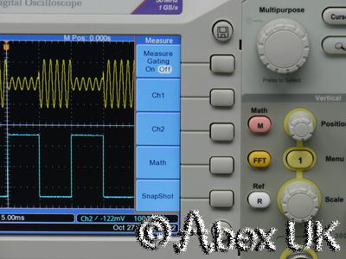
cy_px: 130
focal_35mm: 260
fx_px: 2599
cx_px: 173
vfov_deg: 5.7
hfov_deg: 7.6
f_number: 11
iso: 400
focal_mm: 130
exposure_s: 1/15
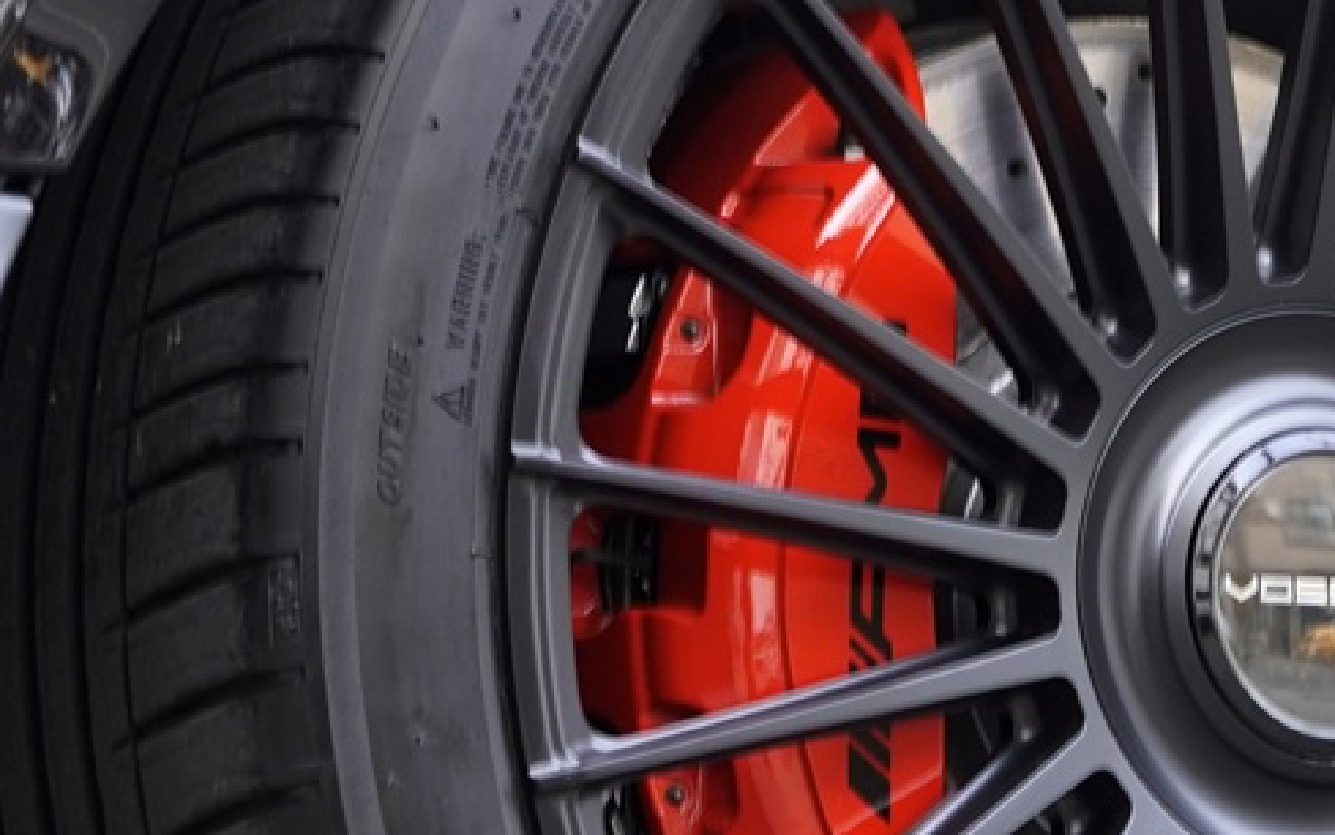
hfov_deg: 11.6
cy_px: 349
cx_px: 1007
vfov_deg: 7.3
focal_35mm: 180
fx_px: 6551
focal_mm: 32
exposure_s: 1/50
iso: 200
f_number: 5.6
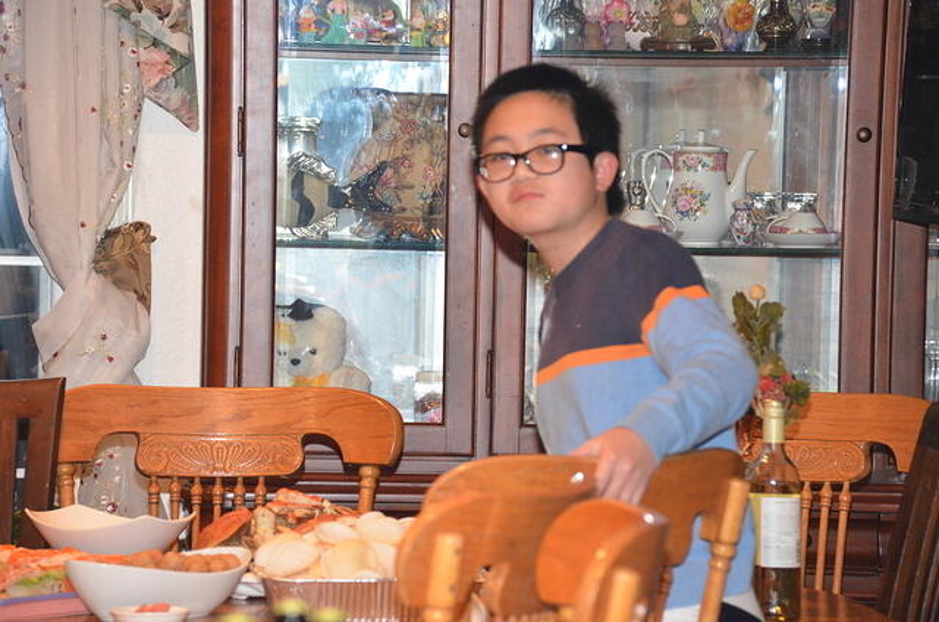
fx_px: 5662
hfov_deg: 9.5
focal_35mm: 218
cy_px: 311
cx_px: 470
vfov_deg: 6.3
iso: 3200
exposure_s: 1/60
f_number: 5.6
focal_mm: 145
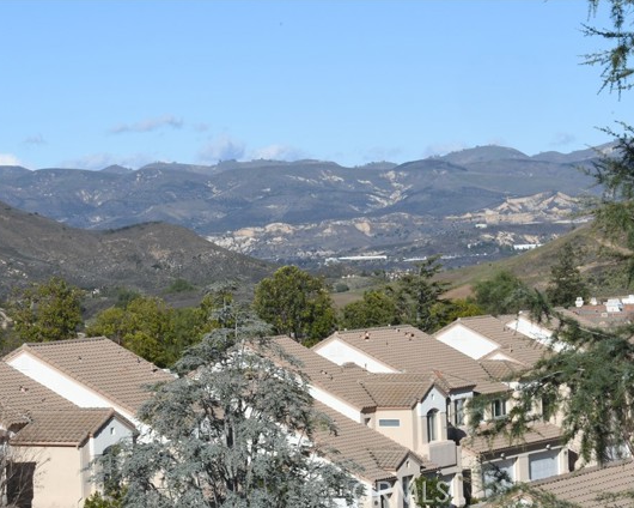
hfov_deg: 14.2
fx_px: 2552
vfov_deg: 11.4
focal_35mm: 136
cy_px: 253
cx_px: 347
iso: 800
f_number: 32
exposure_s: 1/250
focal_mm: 80
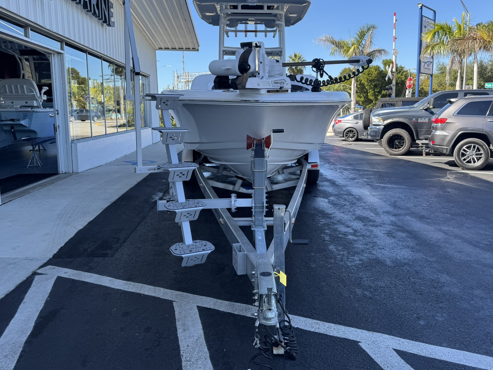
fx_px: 413
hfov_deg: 61.6
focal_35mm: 29
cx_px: 258
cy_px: 168
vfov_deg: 48.2
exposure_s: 1/1026
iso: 80
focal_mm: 6.76
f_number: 1.78
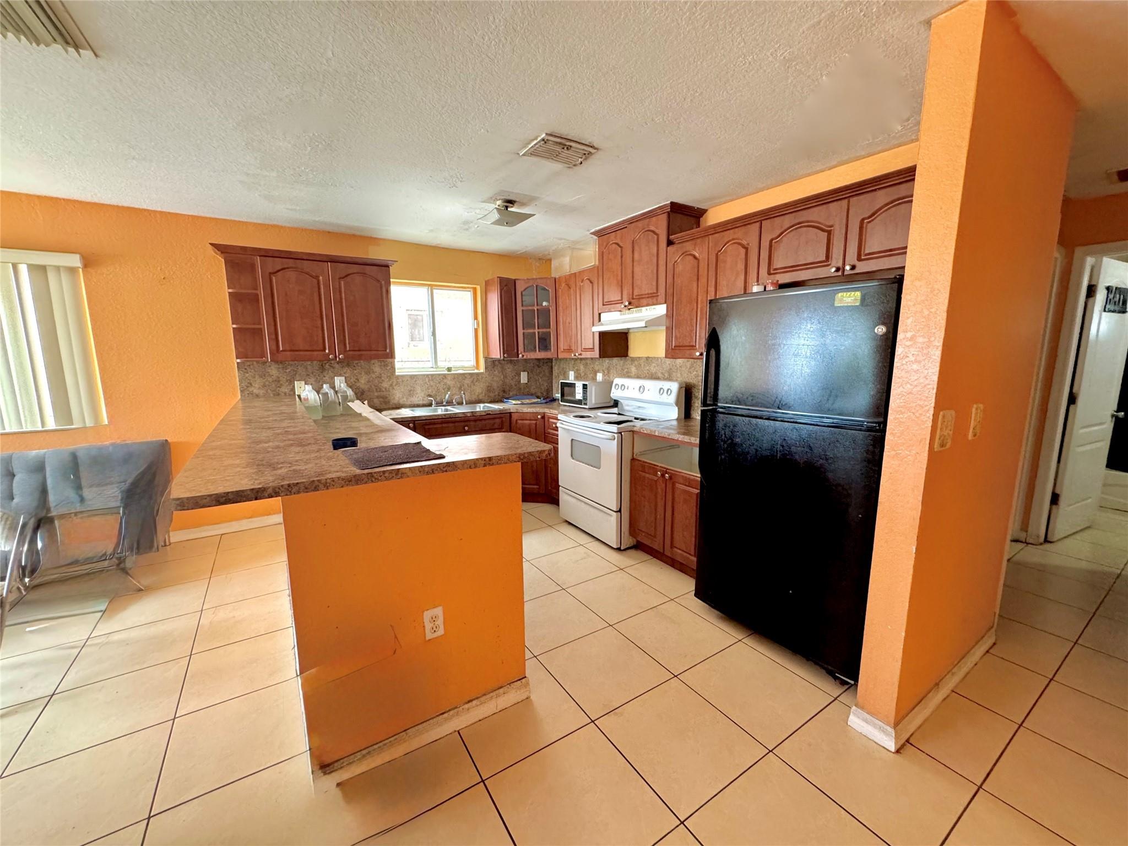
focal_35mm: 14
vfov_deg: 85.7
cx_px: 564
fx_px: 456
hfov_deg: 102.1
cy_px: 423
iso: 320
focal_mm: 2.22
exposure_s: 1/93
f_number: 2.2
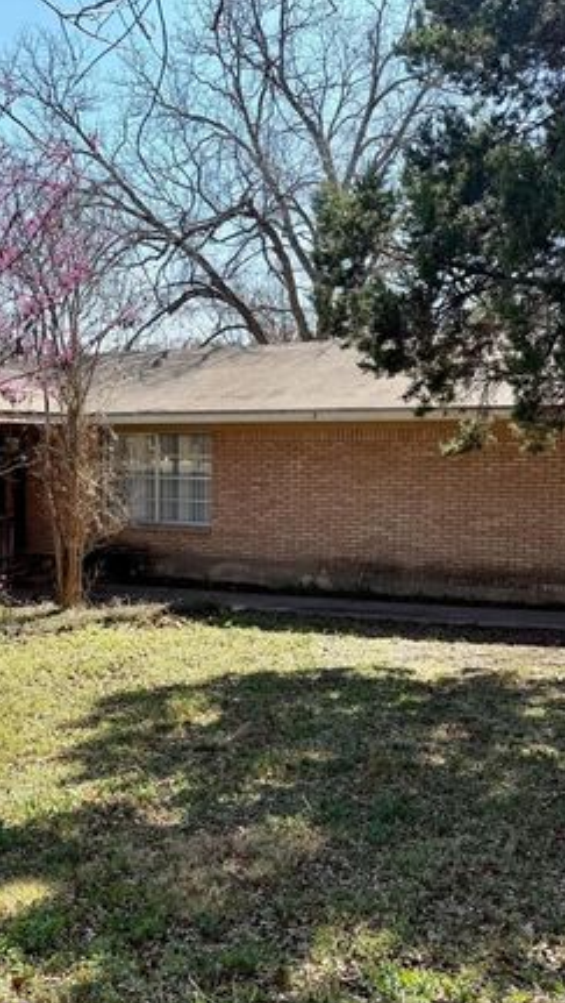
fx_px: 957
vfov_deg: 55.3
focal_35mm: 36
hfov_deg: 32.2
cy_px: 513
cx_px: 130
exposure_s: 1/1855
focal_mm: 6.76
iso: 80
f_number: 1.78
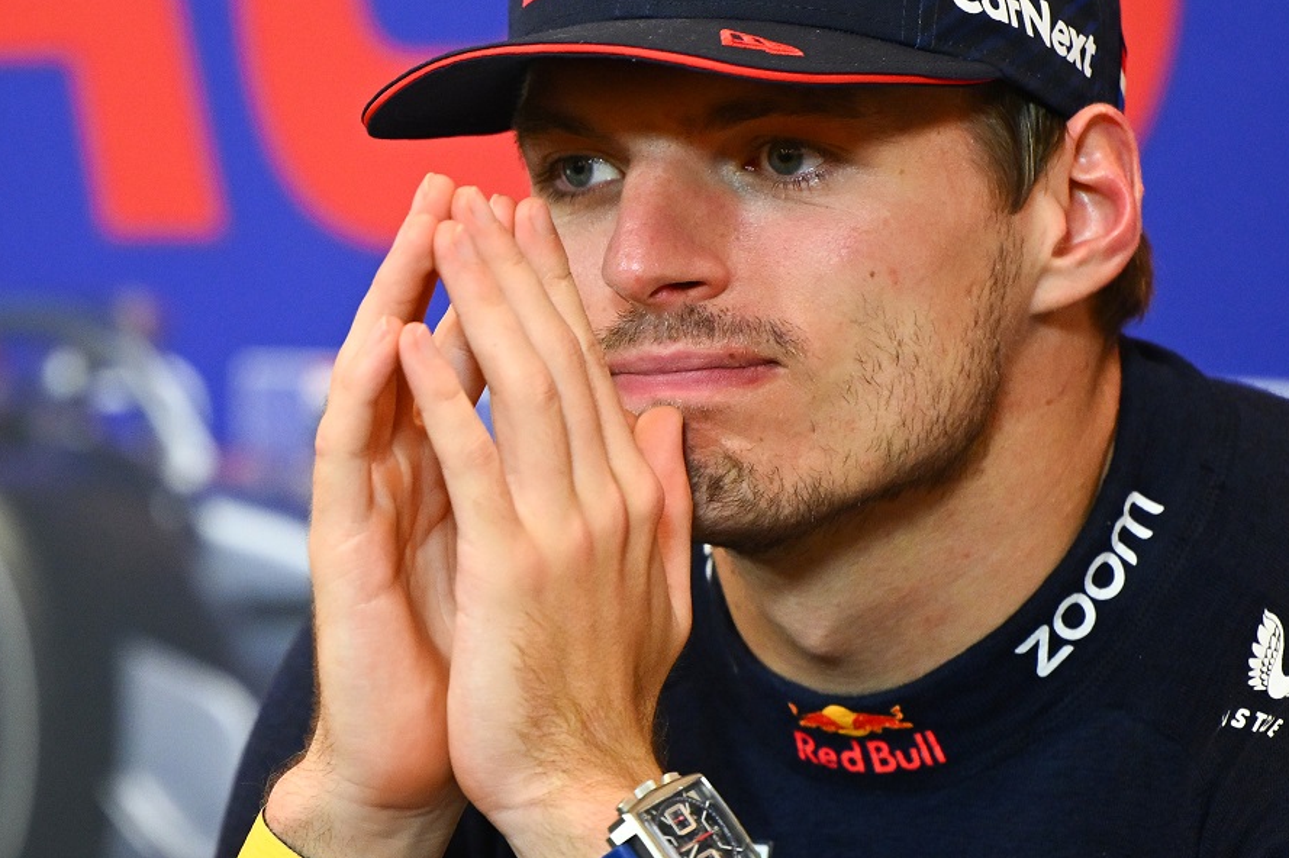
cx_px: 406
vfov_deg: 2.4
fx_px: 20544
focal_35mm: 574
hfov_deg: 3.6
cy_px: 415
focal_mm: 200
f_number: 2.8
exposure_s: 1/250
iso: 1250
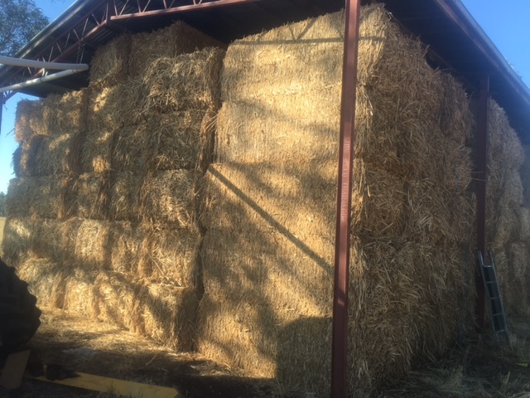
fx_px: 444
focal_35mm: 29
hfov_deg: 61.7
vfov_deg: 48.2
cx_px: 265
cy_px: 199
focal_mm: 4.15
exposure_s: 1/490
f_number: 2.2
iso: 25
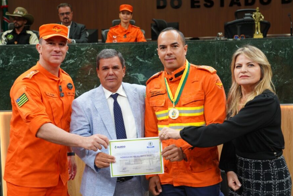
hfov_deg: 39.6
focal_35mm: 50
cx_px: 147
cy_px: 97
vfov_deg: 27.0
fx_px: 407
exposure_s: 1/160
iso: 1000
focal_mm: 49
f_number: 5
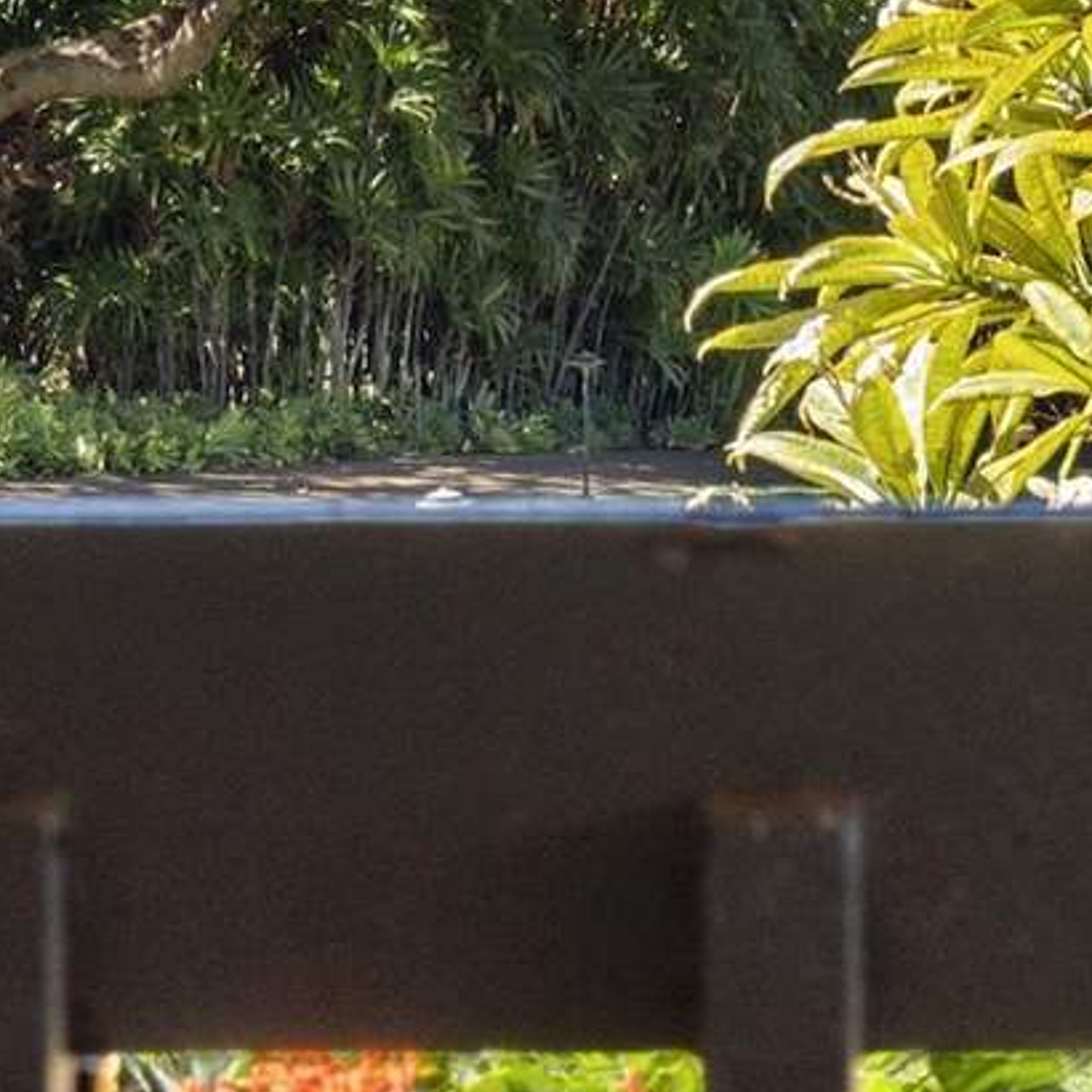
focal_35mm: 325
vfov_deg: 5.3
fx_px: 11599
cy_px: -826
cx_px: 927
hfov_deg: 5.4
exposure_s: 1/200
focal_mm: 51
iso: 100
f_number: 8
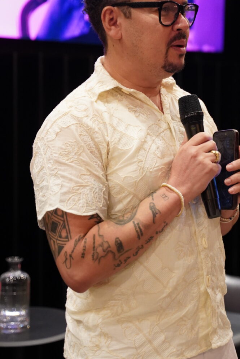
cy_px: 121
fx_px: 759
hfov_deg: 17.9
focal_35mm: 76
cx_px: 163
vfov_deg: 26.5
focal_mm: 54
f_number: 2.8
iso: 5000
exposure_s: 1/125
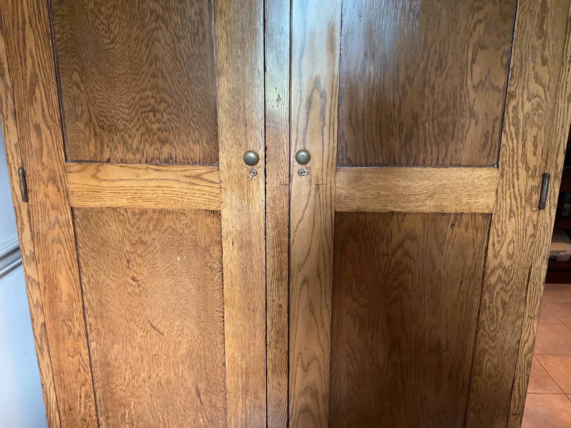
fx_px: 478
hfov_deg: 61.7
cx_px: 286
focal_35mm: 29
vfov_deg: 48.2
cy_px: 214
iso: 250
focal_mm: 3
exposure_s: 1/30
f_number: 1.8
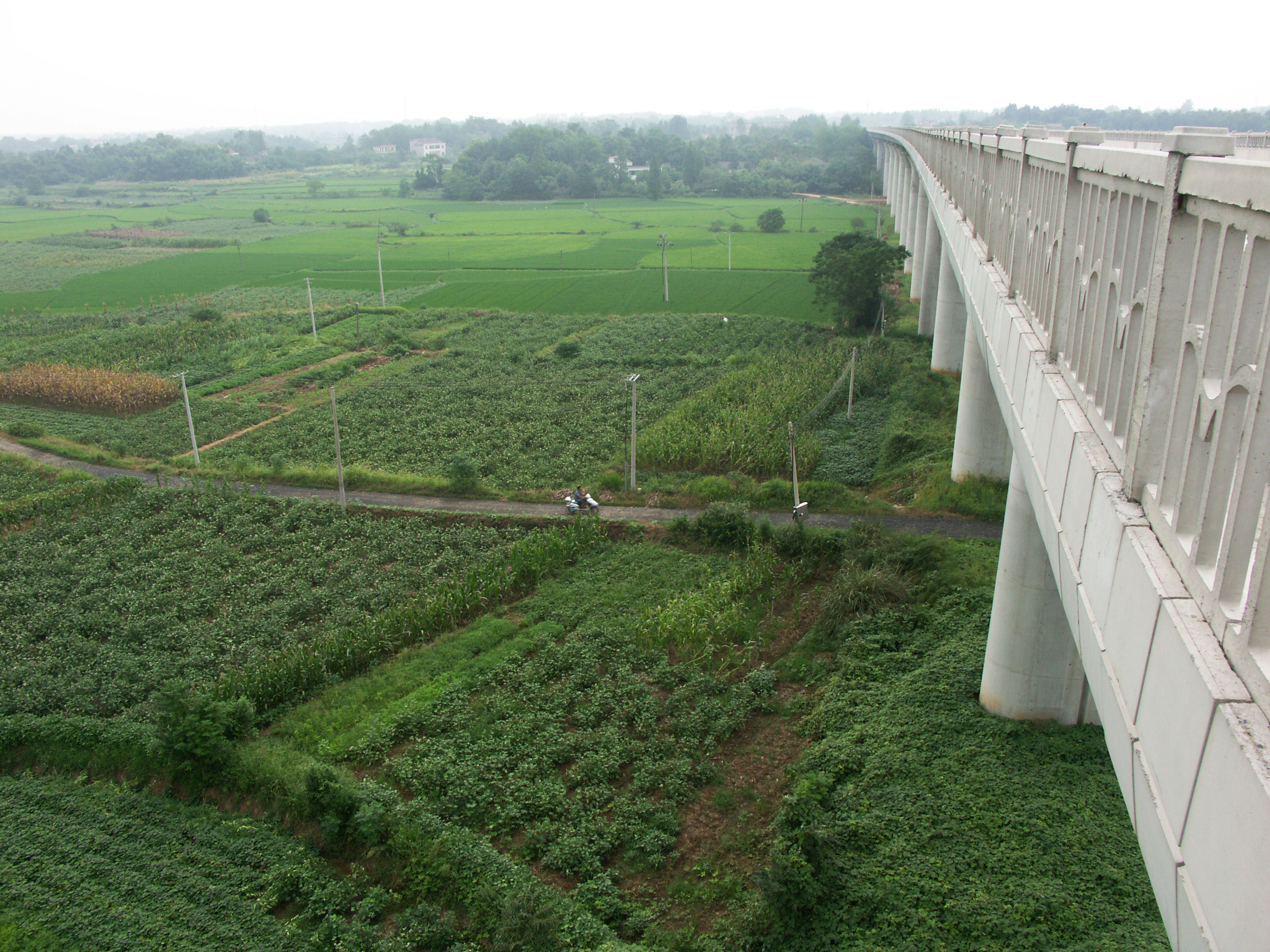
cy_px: 476
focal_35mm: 29
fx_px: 1064
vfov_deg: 48.2
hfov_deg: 61.7
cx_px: 635
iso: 64
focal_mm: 7.43
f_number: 5.6
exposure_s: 1/80
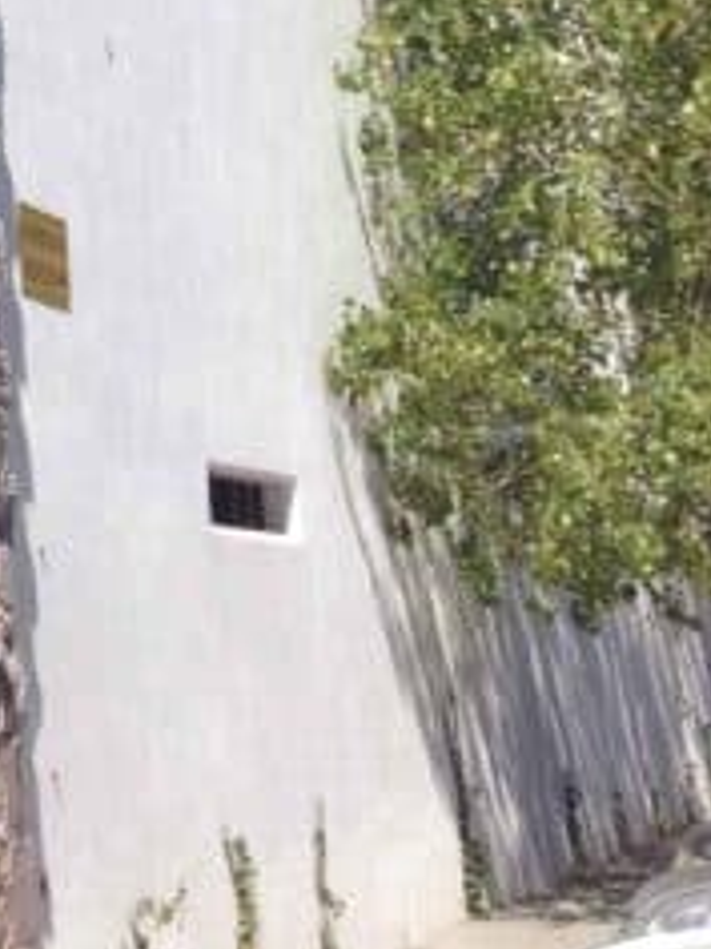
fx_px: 4163
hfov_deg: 9.0
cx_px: -827
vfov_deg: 12.1
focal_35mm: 152
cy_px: -688
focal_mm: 4.28
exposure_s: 1/2123
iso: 50
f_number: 2.4
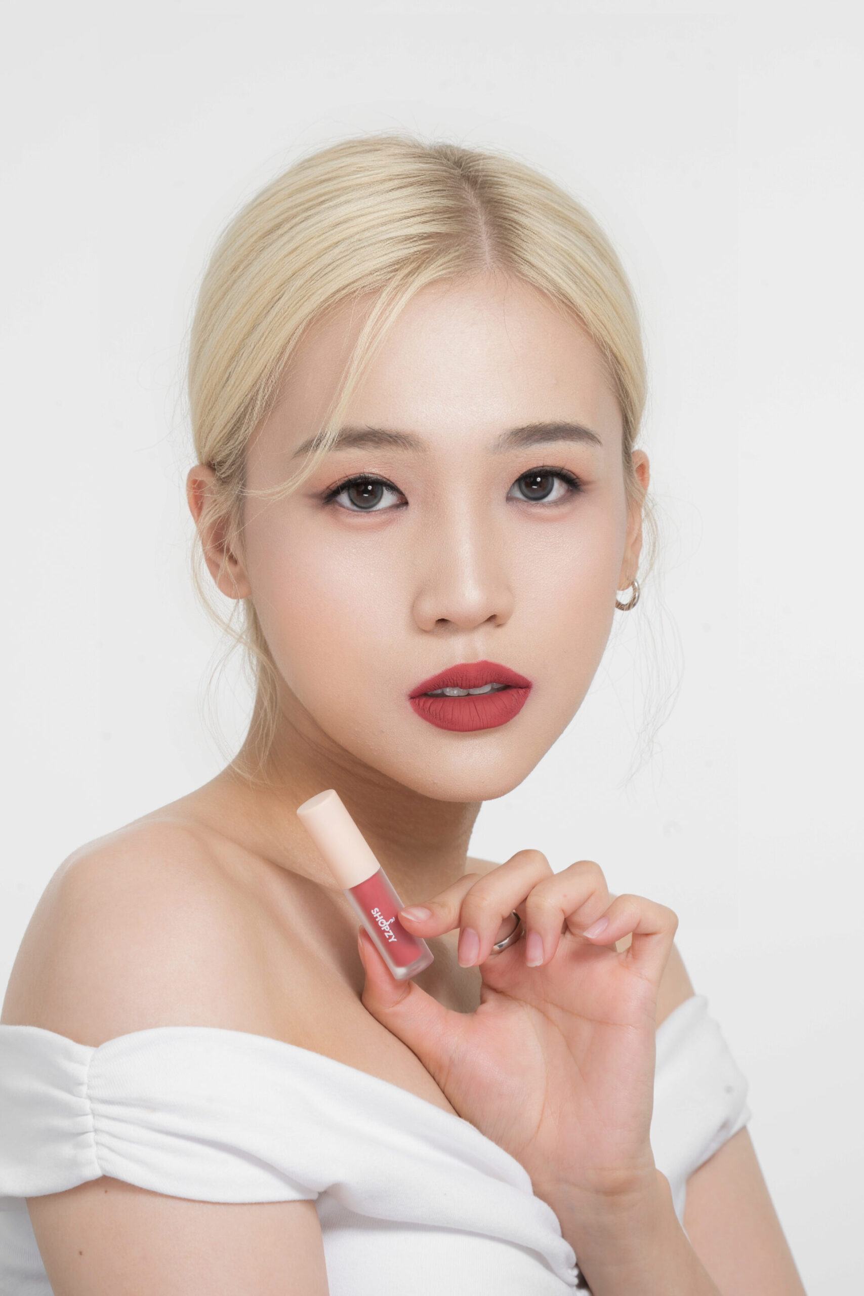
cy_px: 648
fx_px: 6587
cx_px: 432
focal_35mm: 183
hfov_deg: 7.5
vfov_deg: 11.2
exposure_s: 1/160
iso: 100
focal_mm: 183
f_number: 13
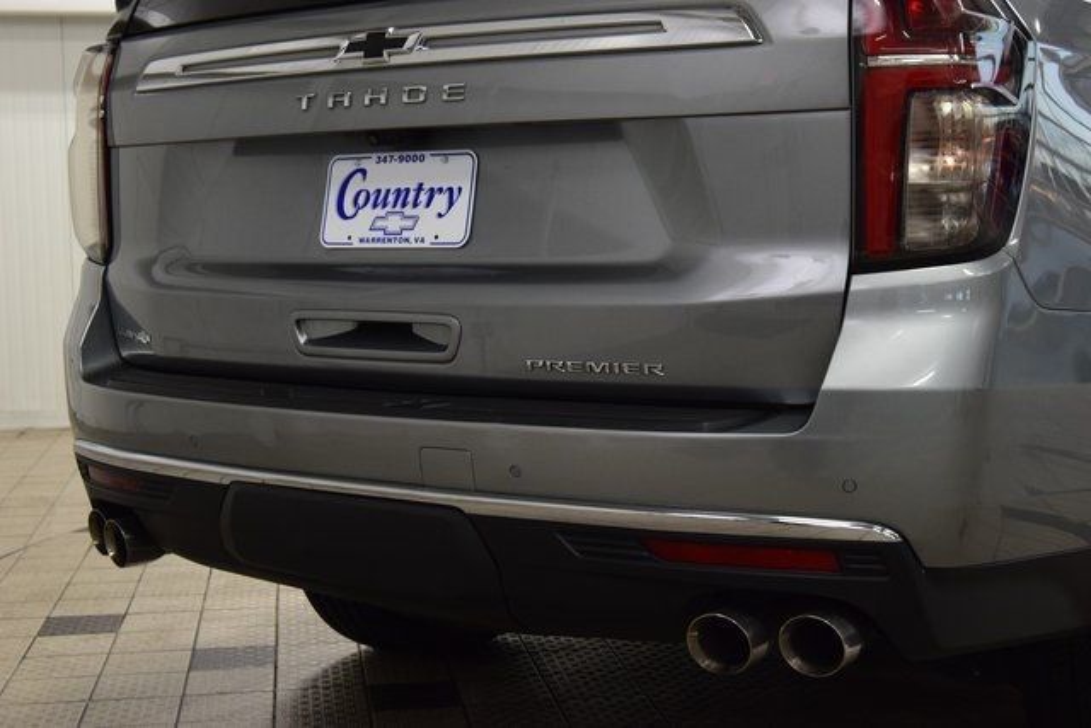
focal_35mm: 52
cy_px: 364
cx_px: 546
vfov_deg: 25.8
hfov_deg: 37.8
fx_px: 1591
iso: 1600
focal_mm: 35
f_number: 6.3
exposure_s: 1/60
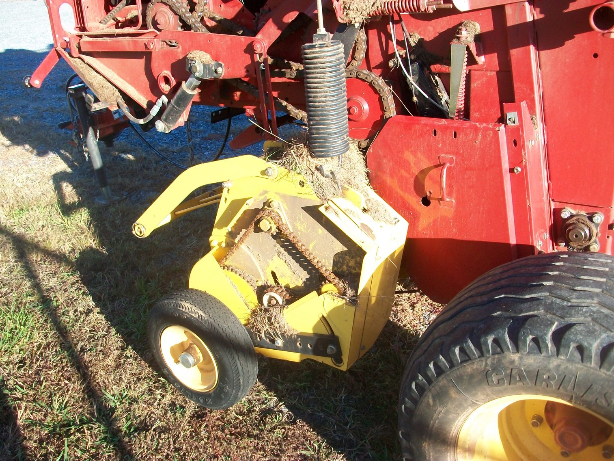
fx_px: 603
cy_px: 230
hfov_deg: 54.0
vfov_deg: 41.8
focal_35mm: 34
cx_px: 307
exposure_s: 1/320
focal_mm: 5.7
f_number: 2.8
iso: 80
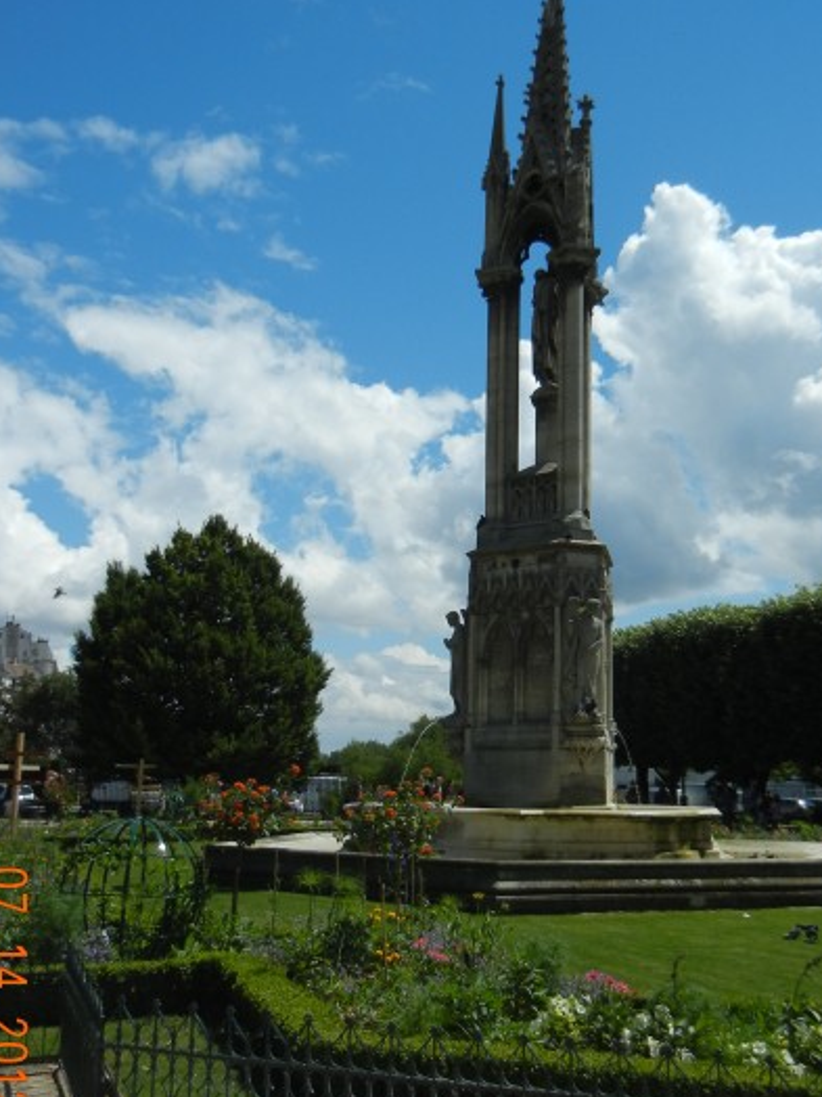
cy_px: 557
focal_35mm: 44
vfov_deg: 42.9
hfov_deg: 32.8
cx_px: 485
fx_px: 1393
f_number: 7
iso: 160
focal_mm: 5.4
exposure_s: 1/769
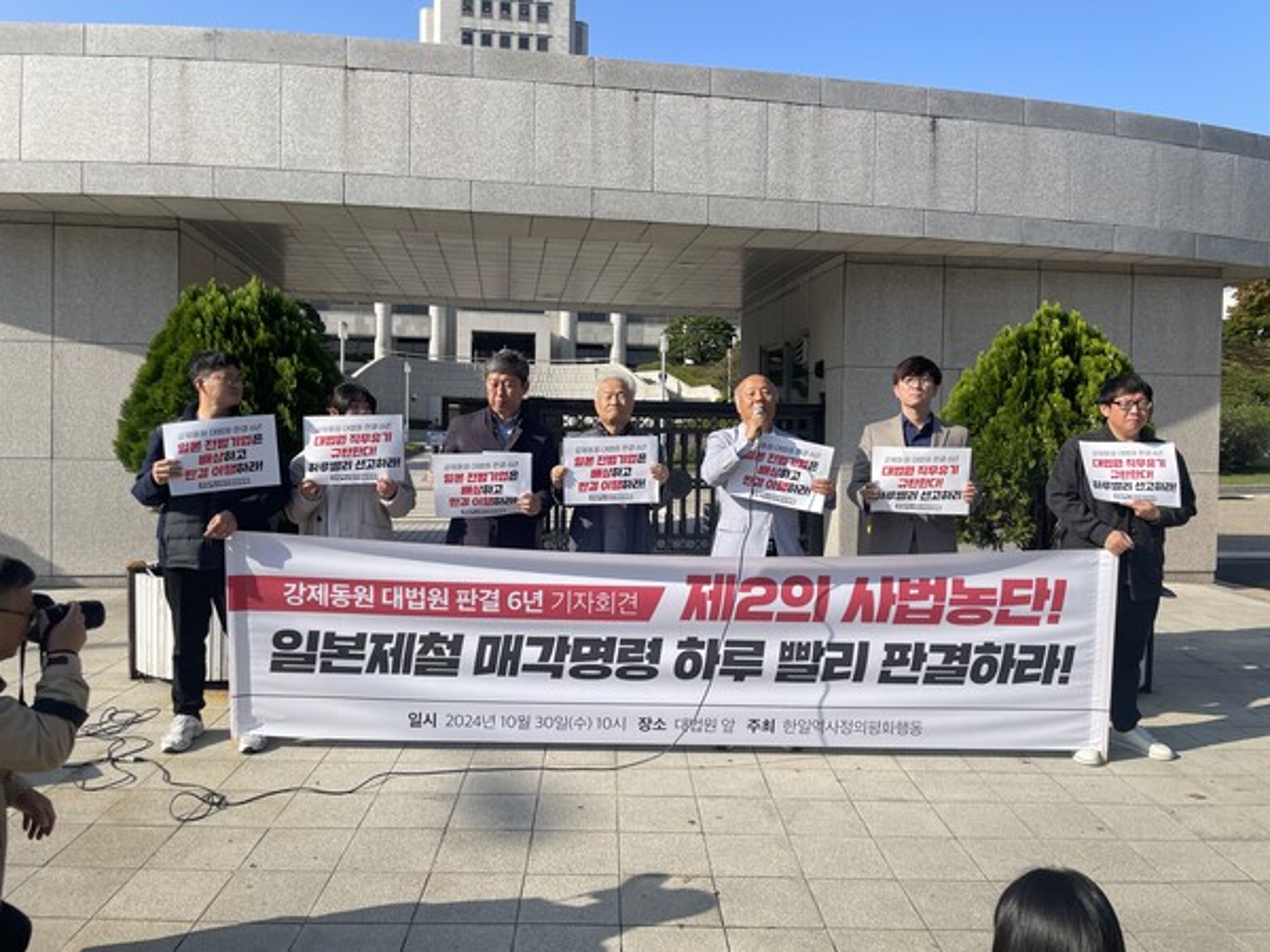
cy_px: 476
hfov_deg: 67.3
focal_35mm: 26
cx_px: 635
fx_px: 954
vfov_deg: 53.1
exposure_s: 1/3300
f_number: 1.6
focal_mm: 4.2
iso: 32
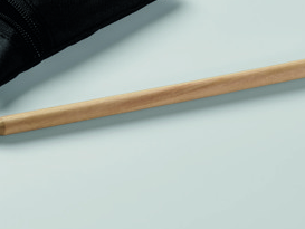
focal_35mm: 222
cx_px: -16
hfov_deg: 8.8
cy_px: 31
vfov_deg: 6.7
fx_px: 1957
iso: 100
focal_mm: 105
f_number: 14
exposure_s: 1/100
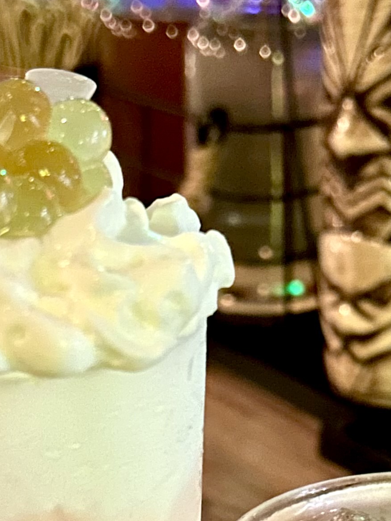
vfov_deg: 21.2
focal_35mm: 90
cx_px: 254
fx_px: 1355
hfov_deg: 16.4
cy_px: 484
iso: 640
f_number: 1.5
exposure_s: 1/15
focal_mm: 5.7
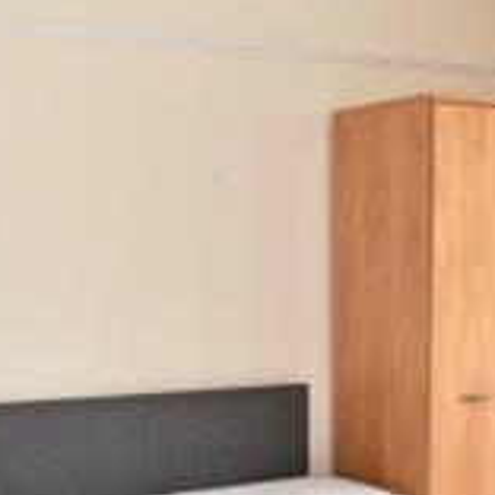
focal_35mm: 70
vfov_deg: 24.0
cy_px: 439
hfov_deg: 24.7
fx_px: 1132
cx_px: 257
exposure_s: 1/125
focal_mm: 18
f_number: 5.6
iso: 250
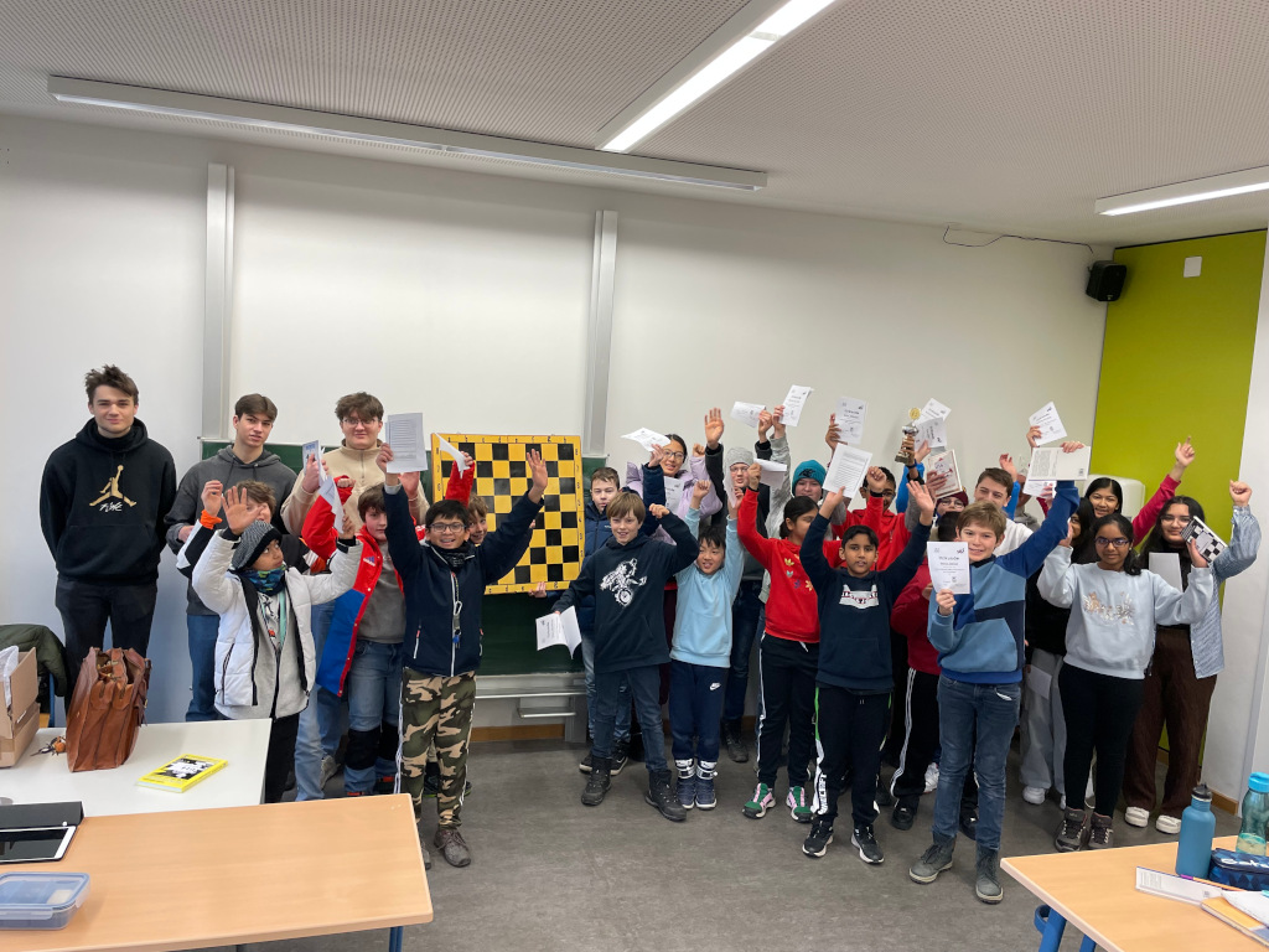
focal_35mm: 26
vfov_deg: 53.1
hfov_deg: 67.3
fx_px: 953
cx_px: 634
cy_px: 476
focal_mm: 4.2
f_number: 1.6
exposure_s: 1/100
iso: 80
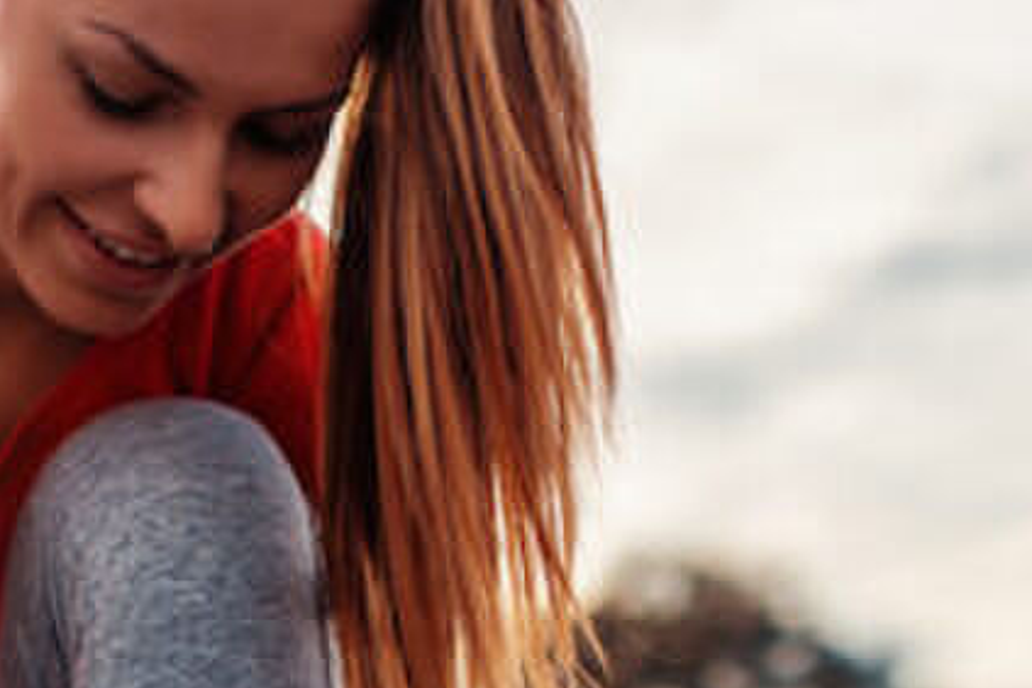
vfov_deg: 10.7
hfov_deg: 16.1
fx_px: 3640
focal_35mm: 127
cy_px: 698
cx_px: 329
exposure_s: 1/1250
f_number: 2.2
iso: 64
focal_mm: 35
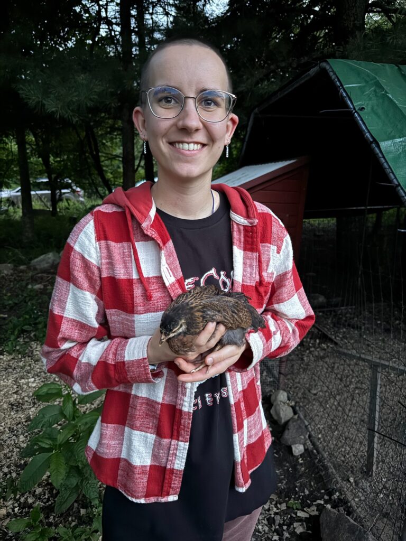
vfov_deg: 71.6
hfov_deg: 56.8
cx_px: 203
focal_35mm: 24
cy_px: 270
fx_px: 375
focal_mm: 6.76
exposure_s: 1/14
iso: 2000
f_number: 1.78
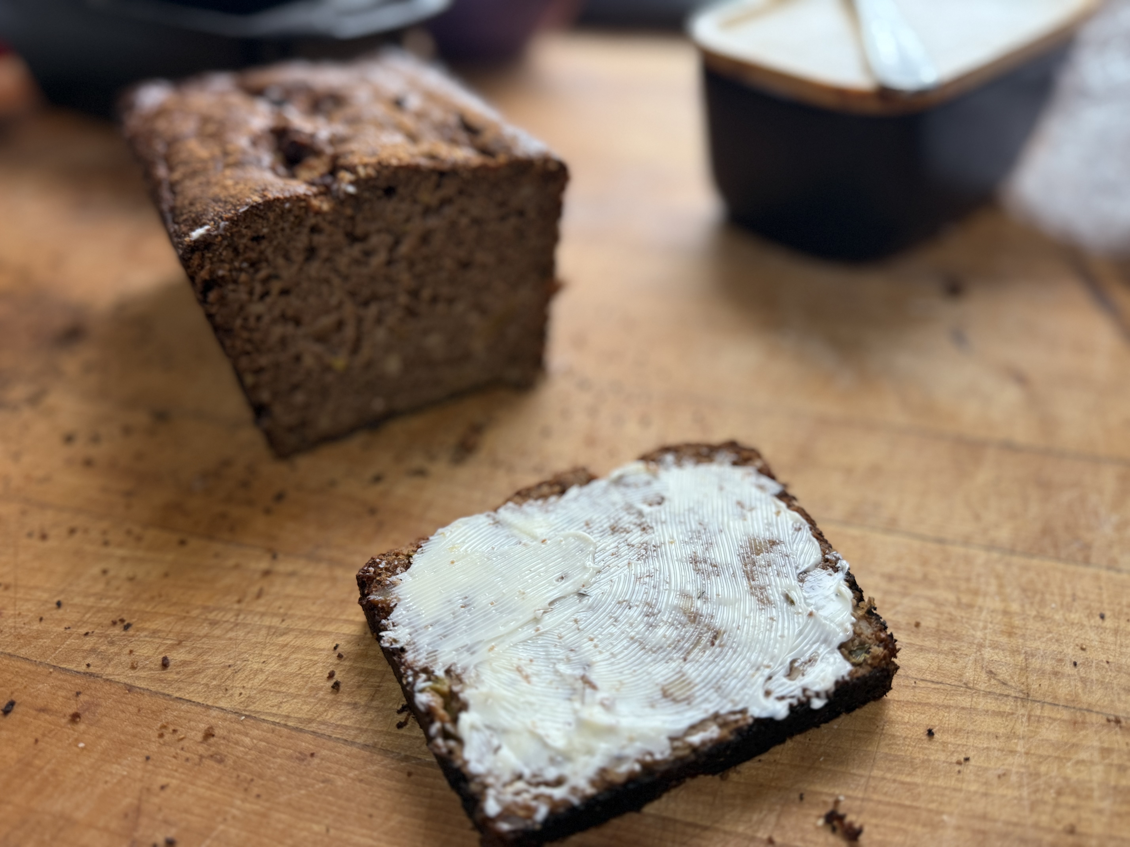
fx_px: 783
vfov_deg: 56.8
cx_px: 565
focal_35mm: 24
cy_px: 424
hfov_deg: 71.6
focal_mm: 6.76
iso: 160
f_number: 1.78
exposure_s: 1/52
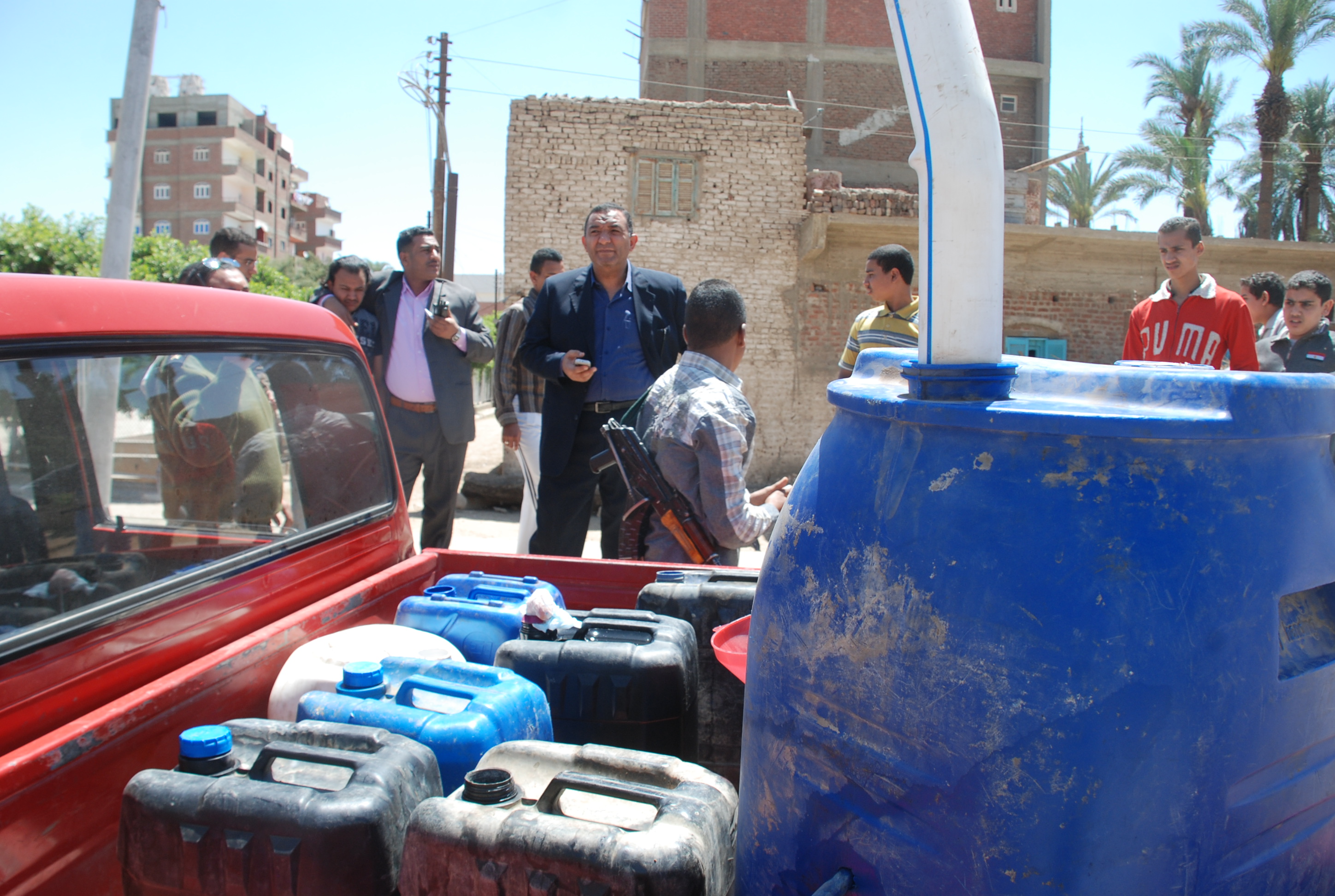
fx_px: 1003
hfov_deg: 67.3
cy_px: 448
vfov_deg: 48.1
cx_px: 668
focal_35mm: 27
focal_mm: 18
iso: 200
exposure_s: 1/250
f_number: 8
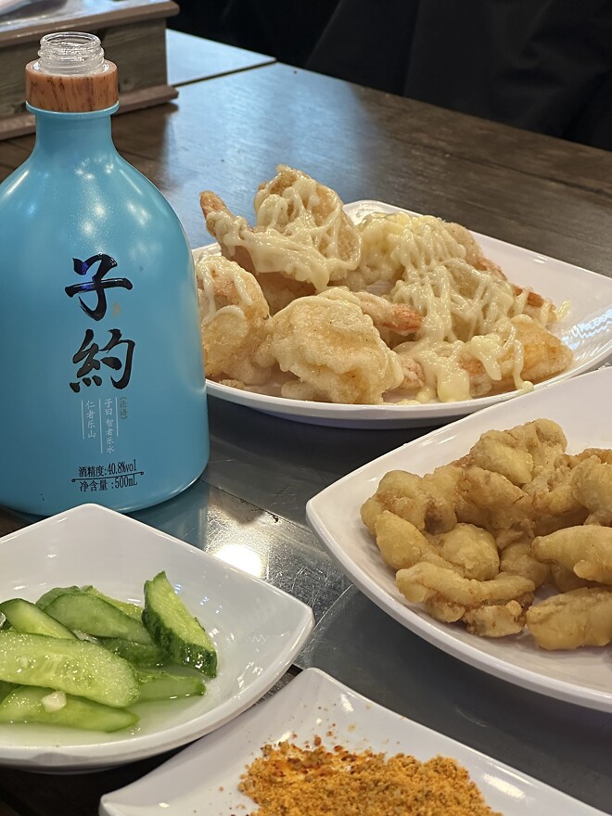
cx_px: 306
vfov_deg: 25.3
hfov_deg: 19.1
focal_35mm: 77
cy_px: 408
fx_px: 1815
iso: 250
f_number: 2.8
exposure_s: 1/60
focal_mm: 9
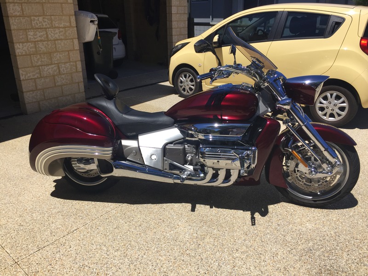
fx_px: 308
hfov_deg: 61.7
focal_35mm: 29
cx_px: 184
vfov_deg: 48.2
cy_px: 138
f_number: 2.2
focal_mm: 4.15
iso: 32
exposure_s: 1/2825
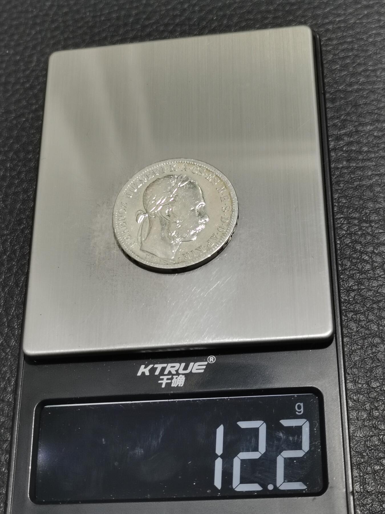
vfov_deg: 31.7
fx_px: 905
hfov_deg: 24.0
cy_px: 257
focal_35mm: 61
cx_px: 192
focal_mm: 5.58
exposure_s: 1/90
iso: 100
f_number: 1.8
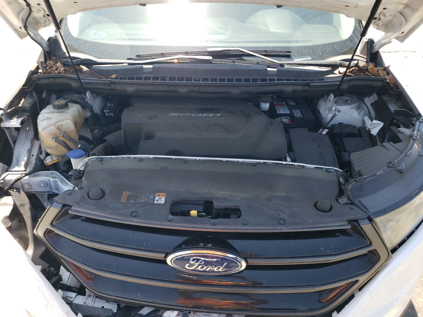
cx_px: 212
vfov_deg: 53.1
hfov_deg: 67.3
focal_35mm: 26
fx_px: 318
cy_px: 158
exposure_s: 1/500
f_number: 1.5
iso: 50
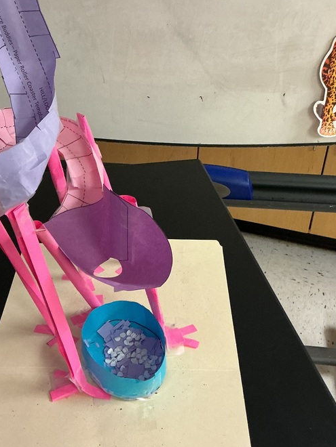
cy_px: 215
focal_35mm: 45
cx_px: 161
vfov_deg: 42.1
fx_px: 582
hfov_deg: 32.2
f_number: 1.8
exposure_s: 1/60
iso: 200
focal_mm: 3
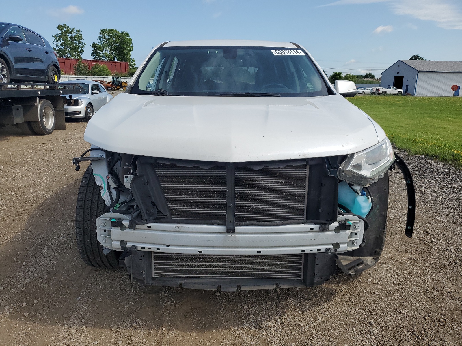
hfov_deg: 67.3
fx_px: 347
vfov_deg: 53.1
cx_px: 231
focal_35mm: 26
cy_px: 173
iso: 50
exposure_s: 1/5000
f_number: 1.5
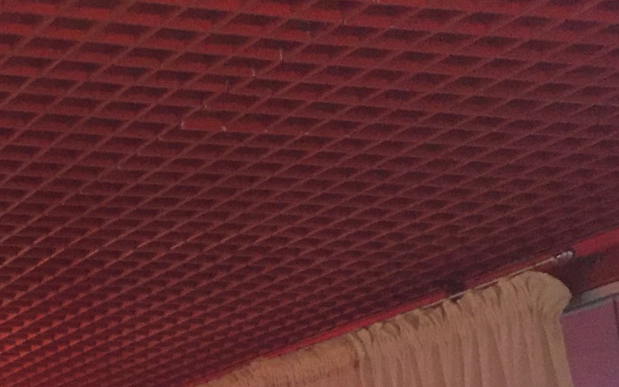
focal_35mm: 101
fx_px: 1704
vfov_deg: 12.9
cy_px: 301
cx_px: -28
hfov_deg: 19.8
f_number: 2.2
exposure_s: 1/17
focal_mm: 4.15
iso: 400
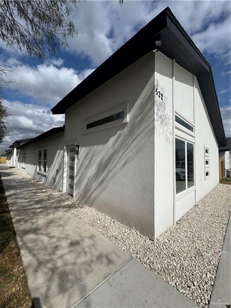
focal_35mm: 14
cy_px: 154
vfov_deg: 102.1
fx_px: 125
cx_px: 116
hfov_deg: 85.7
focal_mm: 2.22
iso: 32
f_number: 2.2
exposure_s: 1/3906
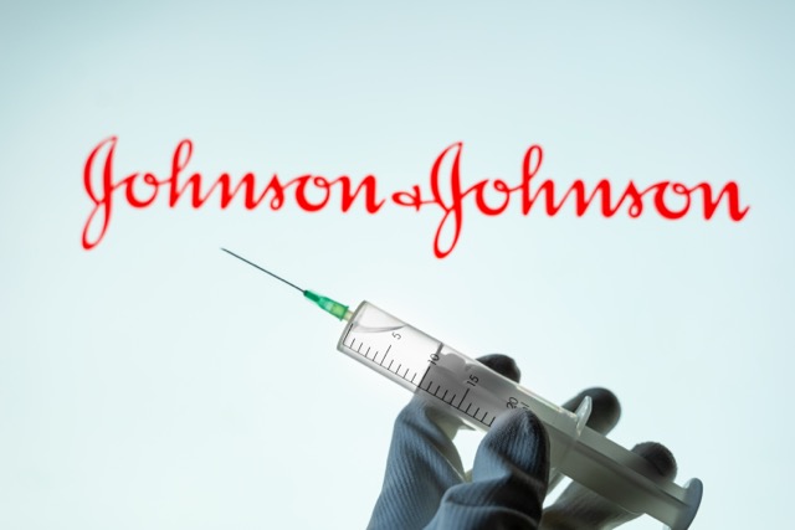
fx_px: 773
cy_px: 265
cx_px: 398
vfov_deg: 37.9
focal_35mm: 35
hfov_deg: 54.4
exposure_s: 1/200
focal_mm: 35
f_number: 4
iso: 400
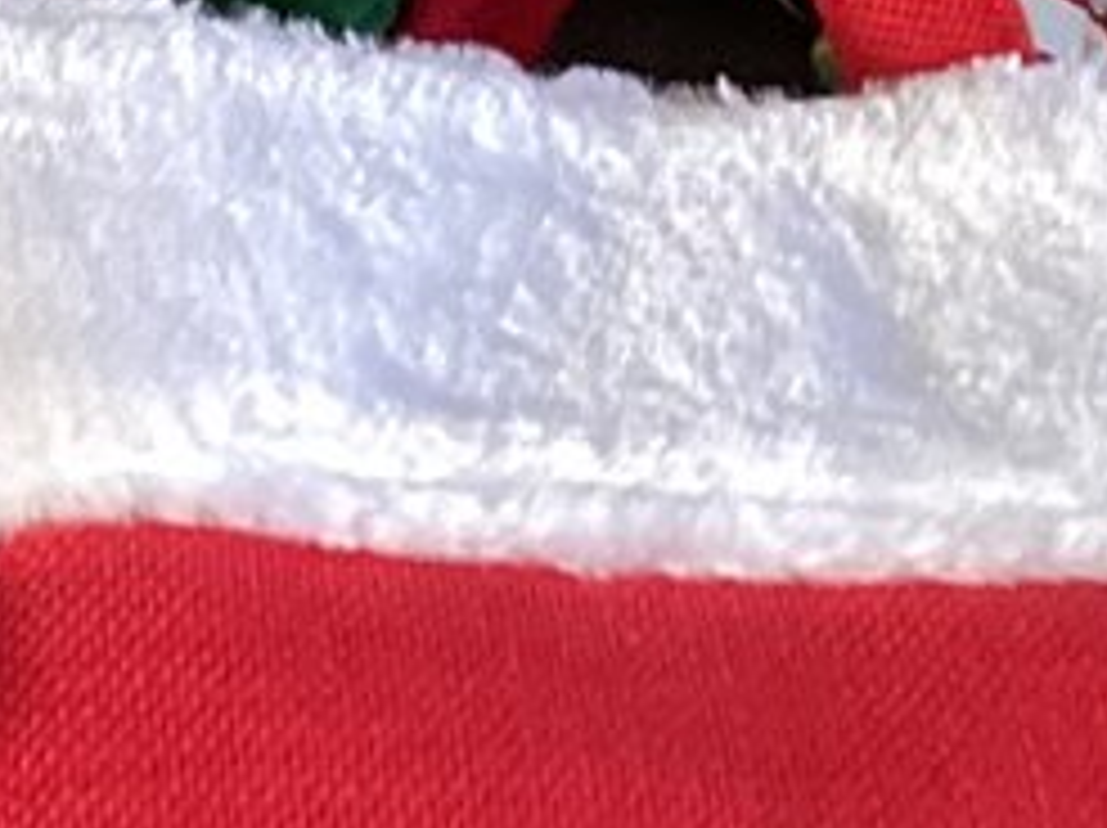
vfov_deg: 7.3
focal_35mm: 191
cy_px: -1037
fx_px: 6102
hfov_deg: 10.0
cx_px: -614
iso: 200
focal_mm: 3.3
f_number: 2.4
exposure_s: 1/50
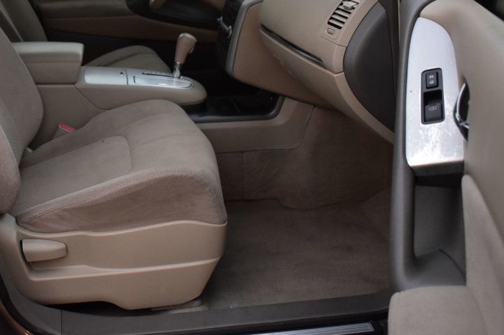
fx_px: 713
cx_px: 151
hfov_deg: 38.3
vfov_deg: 26.2
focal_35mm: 51
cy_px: 102
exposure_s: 1/15
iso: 1600
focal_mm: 24
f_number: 4.5
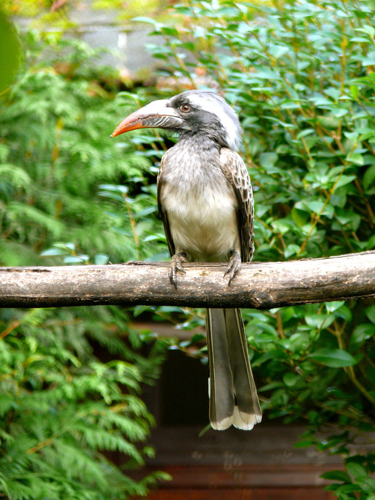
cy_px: 250
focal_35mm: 293
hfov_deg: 5.1
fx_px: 4232
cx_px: 188
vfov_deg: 6.8
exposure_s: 1/30
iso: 160
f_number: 3.6
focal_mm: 61.9
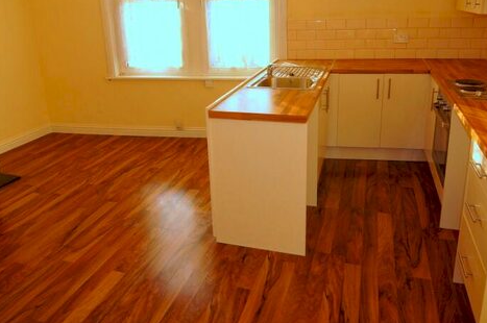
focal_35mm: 27
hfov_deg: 67.5
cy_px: 103
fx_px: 365
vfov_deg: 46.9
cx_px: 245
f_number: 4
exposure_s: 1/125
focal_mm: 12
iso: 320
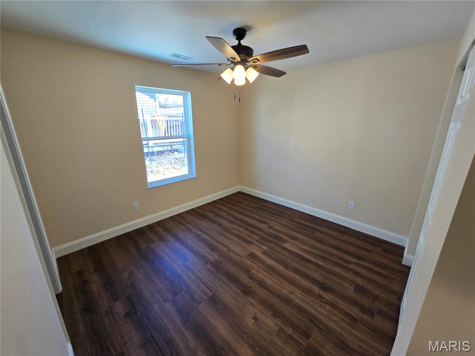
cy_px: 178
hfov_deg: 106.2
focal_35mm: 13
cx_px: 238
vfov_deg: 89.9
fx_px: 178
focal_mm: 2.2
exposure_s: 1/60
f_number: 2.2
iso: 50
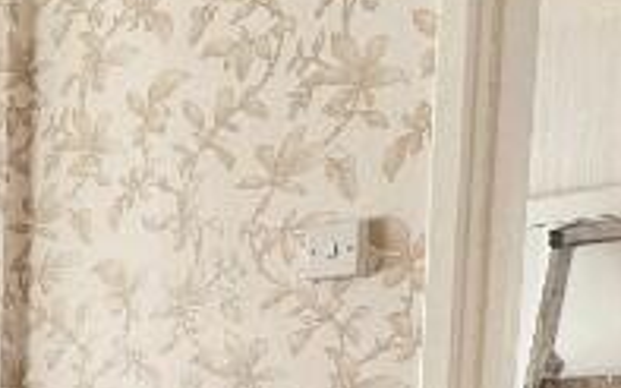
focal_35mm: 77
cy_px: 561
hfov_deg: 20.6
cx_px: -432
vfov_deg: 15.7
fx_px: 1303
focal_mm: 2.22
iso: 40
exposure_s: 1/99
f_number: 2.2
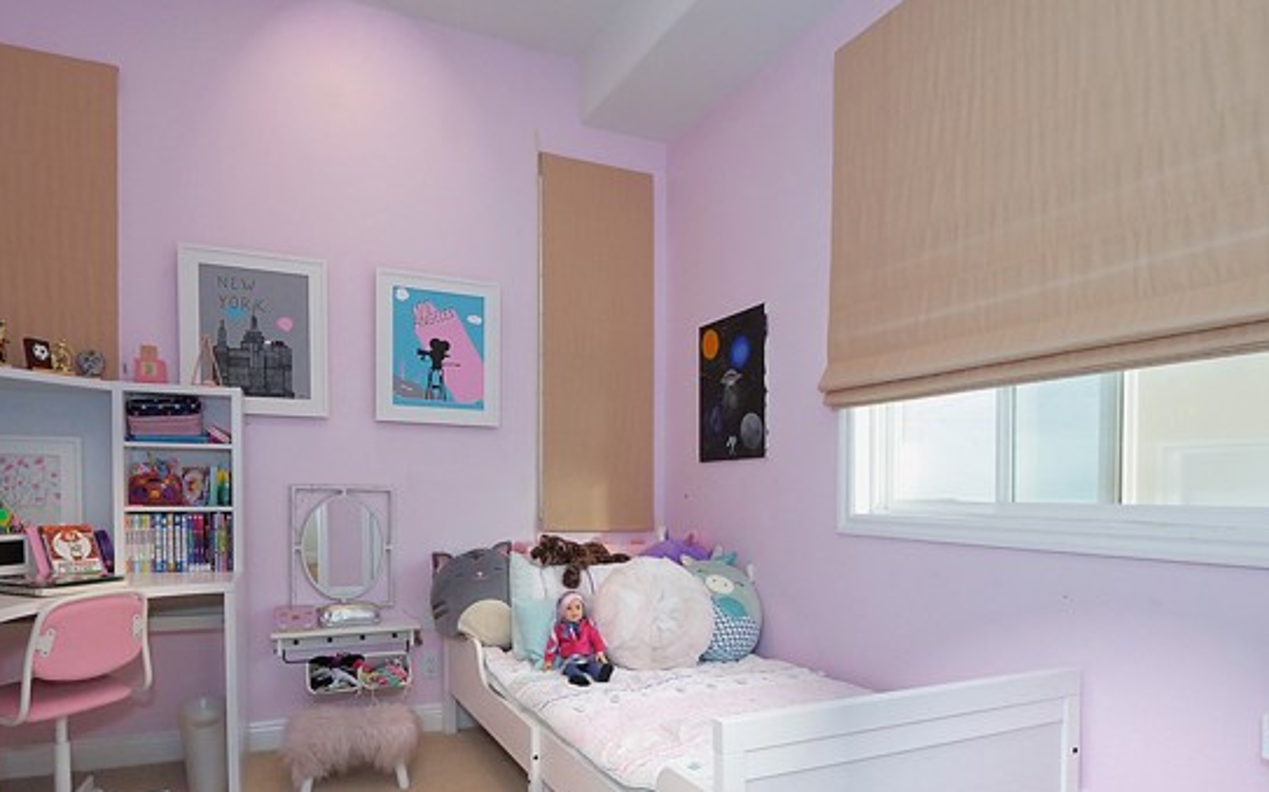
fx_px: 691
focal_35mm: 20
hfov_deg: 84.8
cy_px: 540
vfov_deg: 58.0
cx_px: 573
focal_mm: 8
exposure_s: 1/125
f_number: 8
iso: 1600
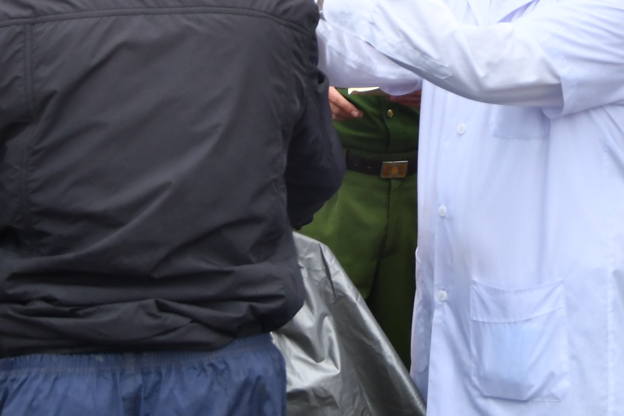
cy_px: -134
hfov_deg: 14.8
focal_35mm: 138
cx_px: 506
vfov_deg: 9.7
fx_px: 2391
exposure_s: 1/200
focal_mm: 30
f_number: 4.5
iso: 400
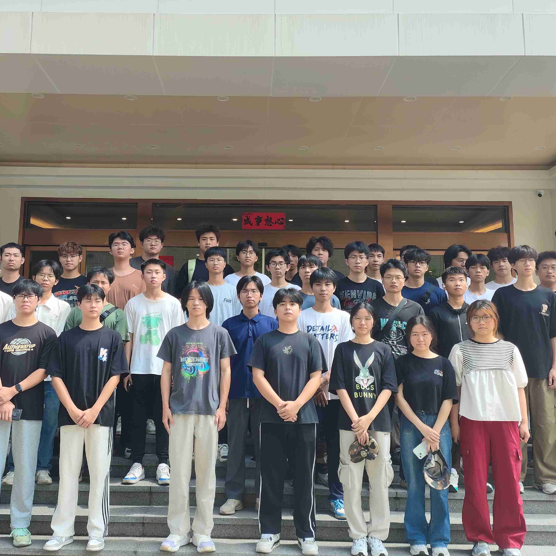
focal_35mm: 36
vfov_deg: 46.0
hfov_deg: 45.8
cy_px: 252
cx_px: 225
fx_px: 654
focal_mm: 4.71
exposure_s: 1/689
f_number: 1.79
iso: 50
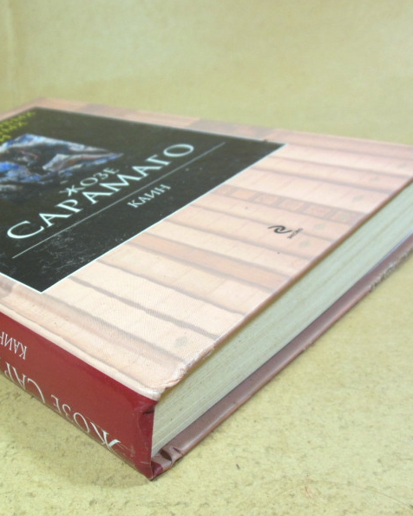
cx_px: 115
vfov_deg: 54.2
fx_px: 504
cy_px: 254
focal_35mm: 33
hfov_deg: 43.5
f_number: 3.2
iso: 125
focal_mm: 4.5
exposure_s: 1/40
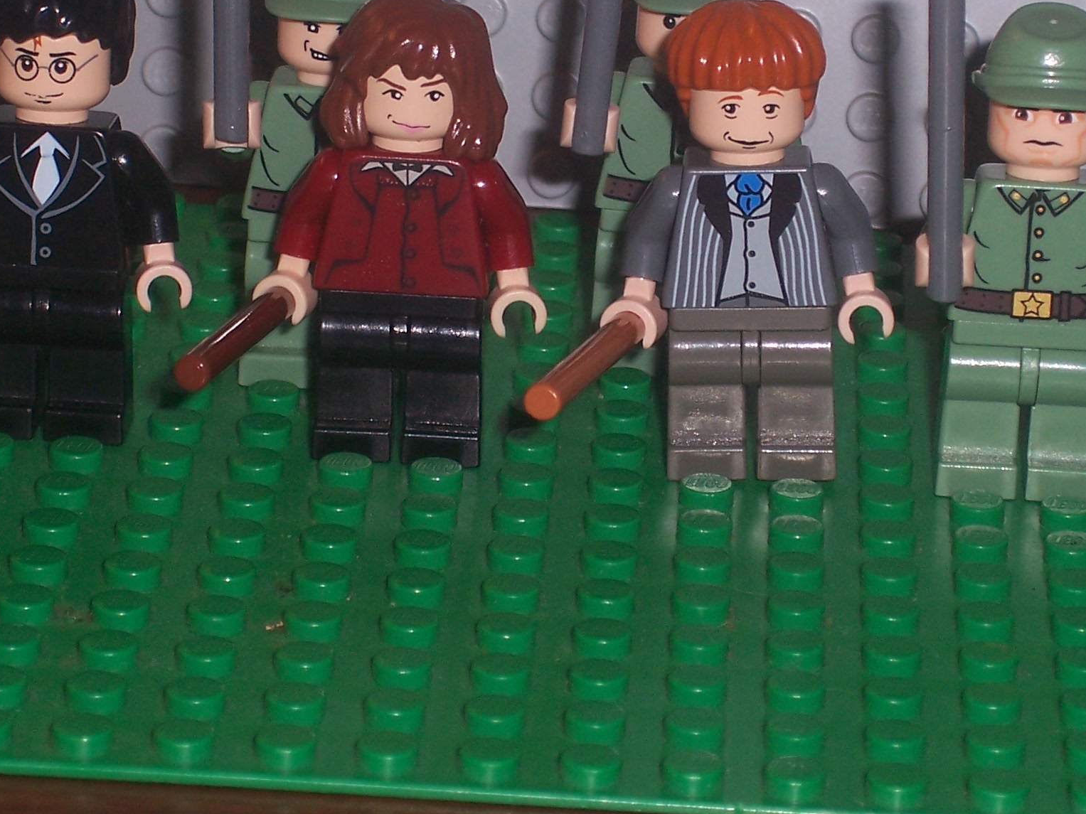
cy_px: 303
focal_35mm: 171
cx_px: 596
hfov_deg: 11.6
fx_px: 5364
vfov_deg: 8.7
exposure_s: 1/90
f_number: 4.6
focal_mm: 16.8
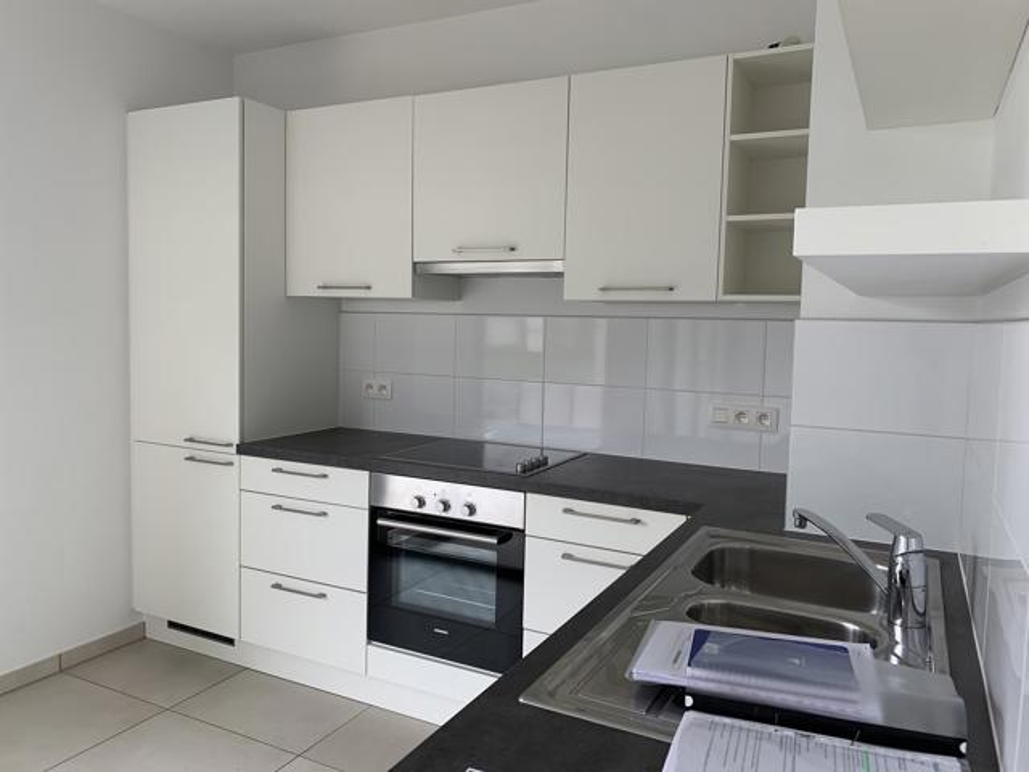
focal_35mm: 26
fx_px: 773
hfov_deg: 67.3
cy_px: 386
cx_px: 514
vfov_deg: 53.1
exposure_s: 1/121
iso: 40
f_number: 1.8
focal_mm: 4.25
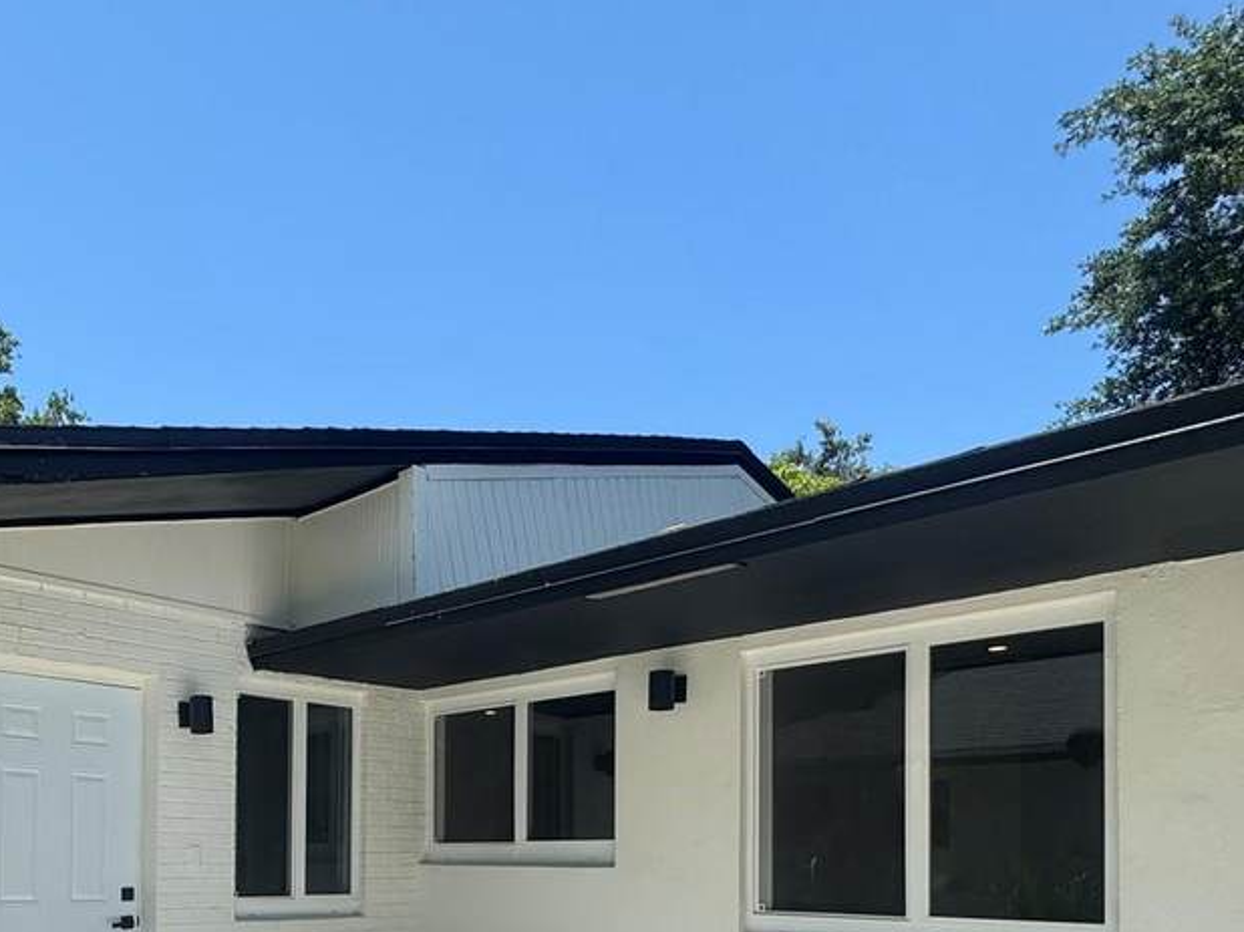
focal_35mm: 29
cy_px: 851
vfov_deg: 43.7
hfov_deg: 57.8
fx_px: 1042
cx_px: 280
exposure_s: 1/1748
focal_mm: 2.22
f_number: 2.2
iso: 50
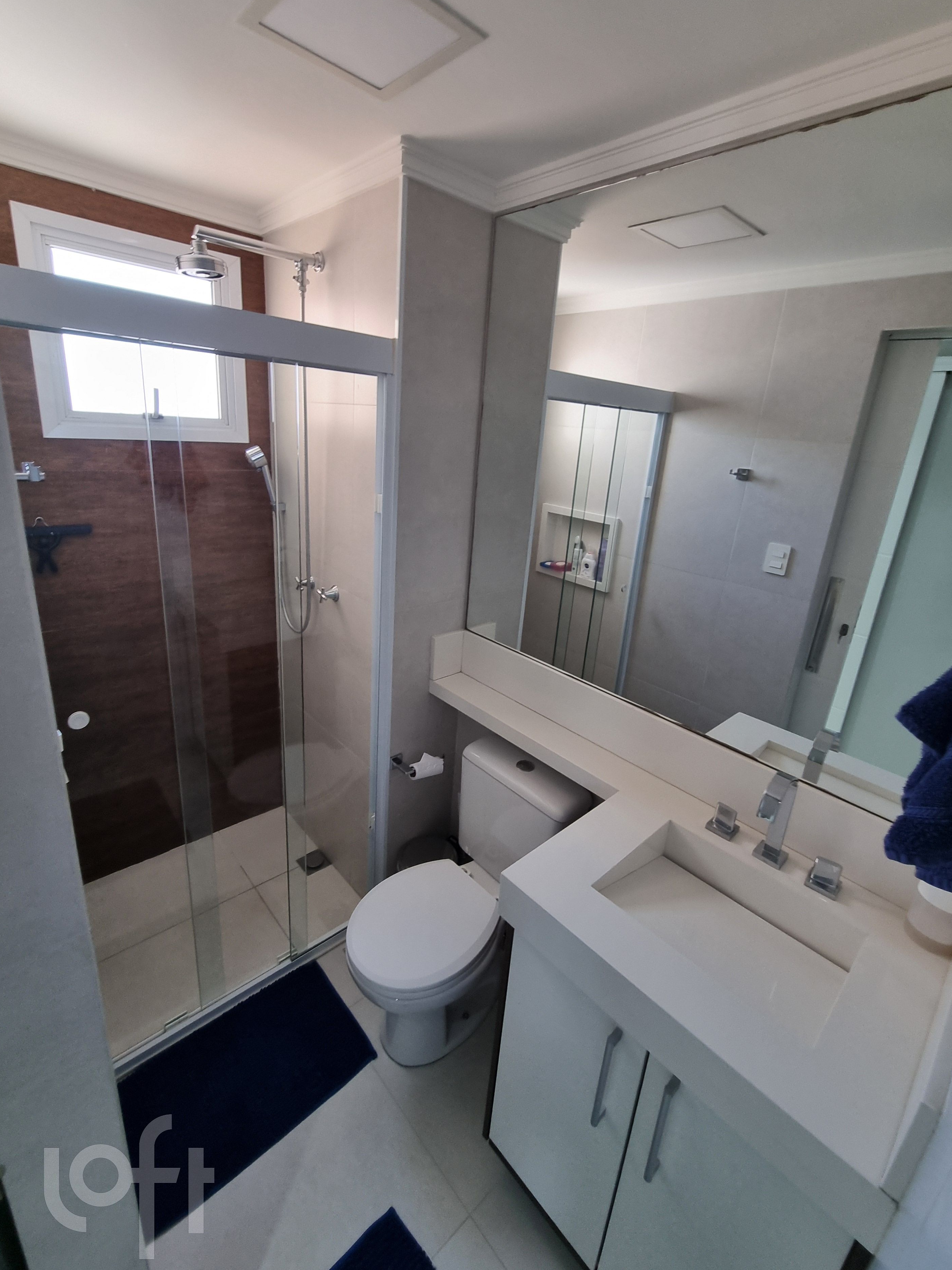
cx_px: 472
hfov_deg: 85.7
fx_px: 513
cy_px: 598
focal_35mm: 14
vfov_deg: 102.0
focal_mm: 2.2
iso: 80
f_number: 2.2
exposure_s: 1/60
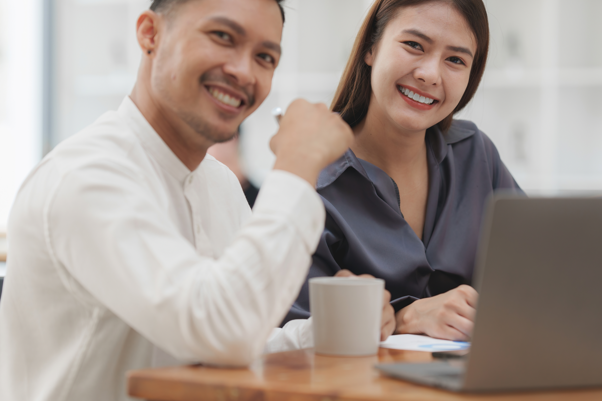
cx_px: 357
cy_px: 160
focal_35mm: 113
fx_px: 1889
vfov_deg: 12.1
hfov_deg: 18.1
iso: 200
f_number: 2
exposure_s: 1/100
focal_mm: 85
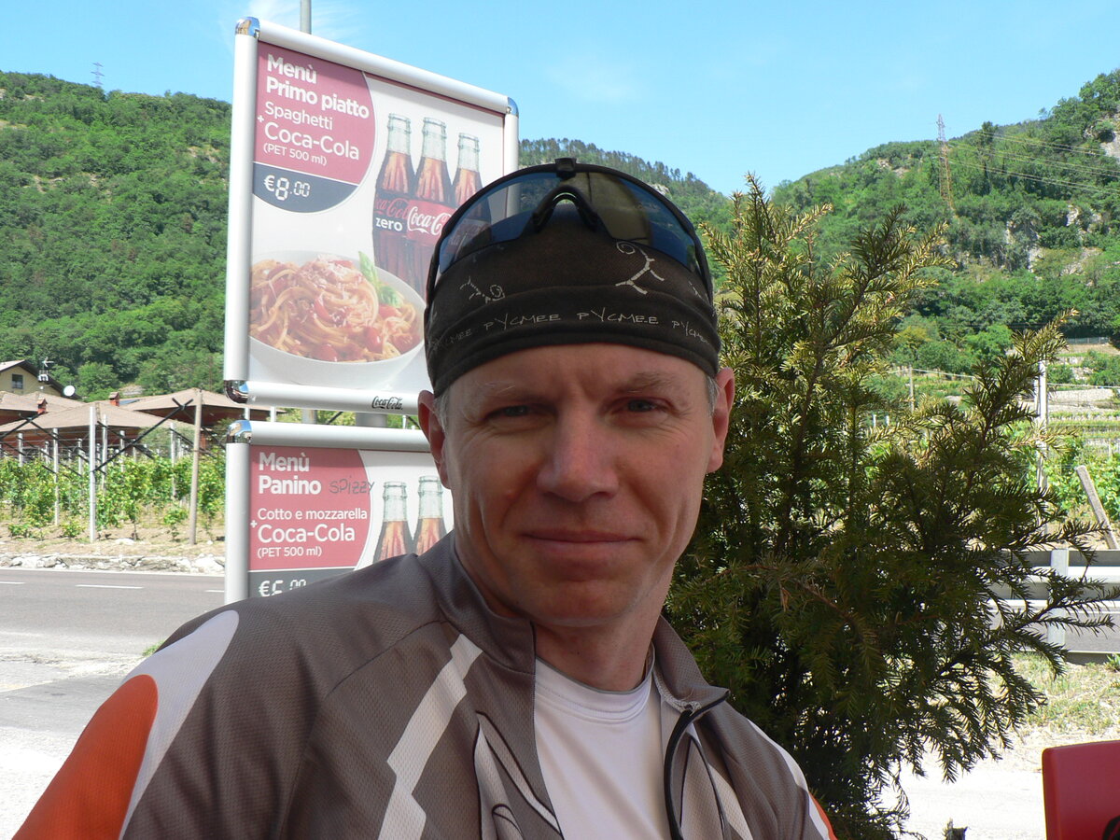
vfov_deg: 39.7
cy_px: 420
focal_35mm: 36
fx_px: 1165
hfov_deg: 51.4
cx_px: 560
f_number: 4
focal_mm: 6
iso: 80
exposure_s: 1/250
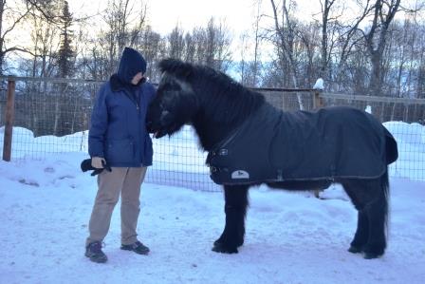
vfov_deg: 29.9
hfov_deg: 43.6
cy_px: 142
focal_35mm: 45
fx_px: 531
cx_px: 212
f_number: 5
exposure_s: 1/125
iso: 400
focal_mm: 30
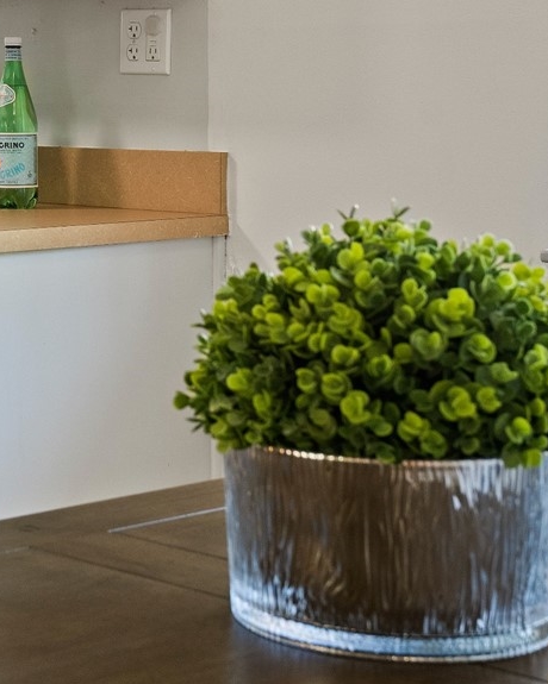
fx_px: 1967
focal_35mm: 97
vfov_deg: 19.5
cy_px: 121
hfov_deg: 15.1
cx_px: -177
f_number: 7.1
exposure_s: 1/5
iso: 1250
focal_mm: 35
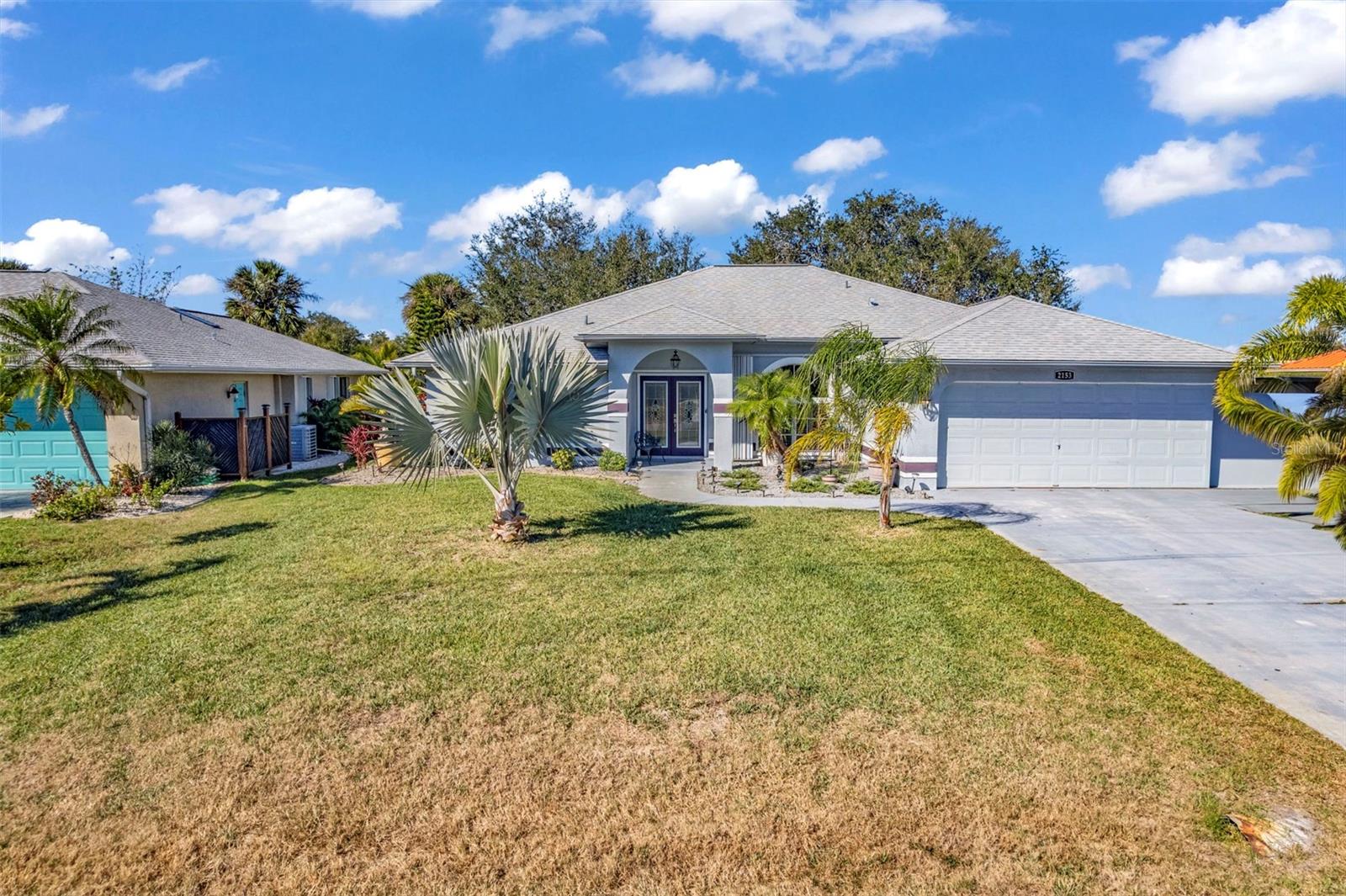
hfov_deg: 78.6
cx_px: 673
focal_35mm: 22
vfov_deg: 57.2
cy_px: 448
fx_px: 822
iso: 120
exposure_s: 1/2500
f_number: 2.8
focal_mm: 8.38
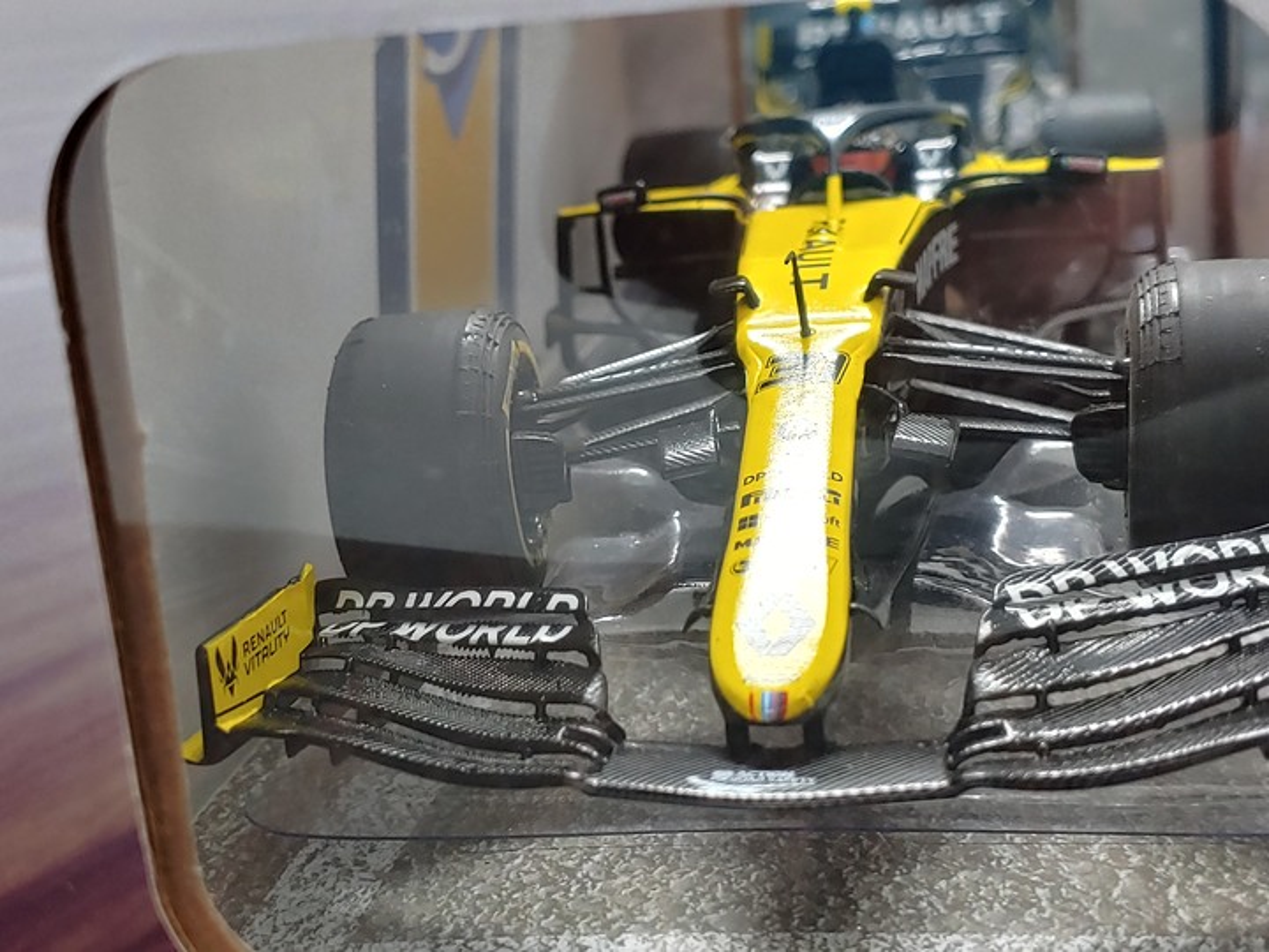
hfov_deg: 40.4
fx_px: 1723
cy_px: 476
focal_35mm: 47
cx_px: 634
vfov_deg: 30.9
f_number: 1.5
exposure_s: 1/24
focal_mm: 4.23
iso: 200
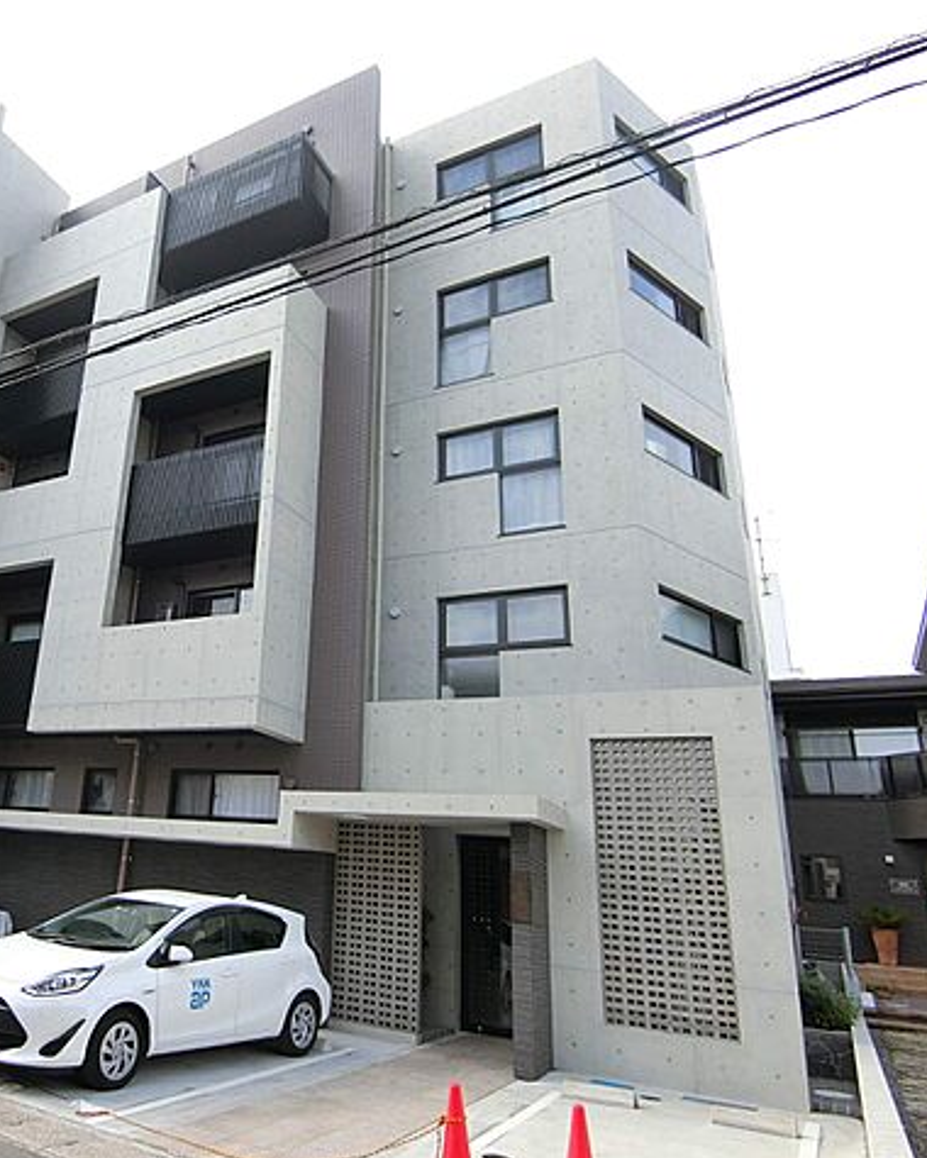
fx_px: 857
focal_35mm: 25
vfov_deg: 68.1
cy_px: 580
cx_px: 215
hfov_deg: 53.8
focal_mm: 4.06
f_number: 2.7
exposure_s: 1/500
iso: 80
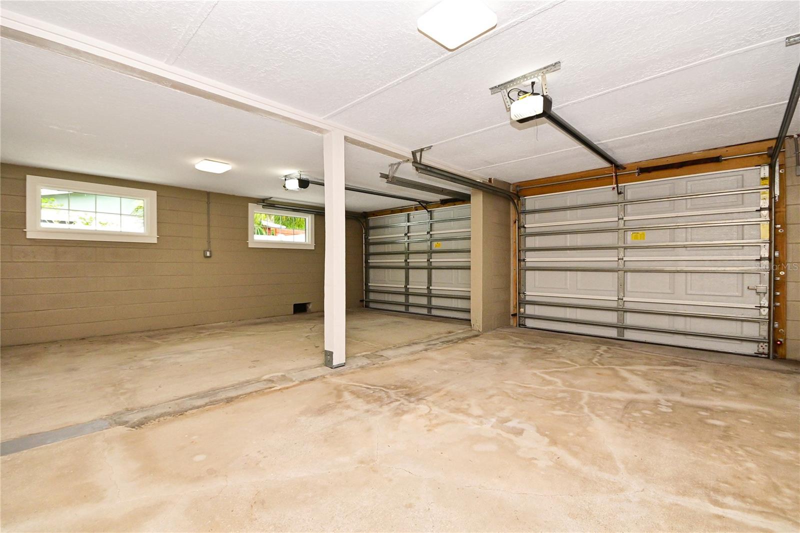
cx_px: 400
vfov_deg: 77.3
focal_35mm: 15
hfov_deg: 100.4
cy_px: 266
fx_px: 333
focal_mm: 10
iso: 800
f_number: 8
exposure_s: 1/200
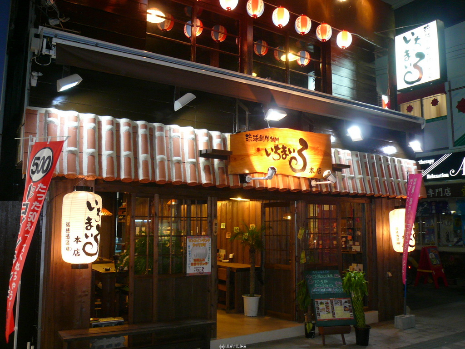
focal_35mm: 31
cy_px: 174
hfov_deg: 58.4
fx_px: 416
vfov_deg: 45.4
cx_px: 232
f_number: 2.8
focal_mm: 4.6
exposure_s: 1/8
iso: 100
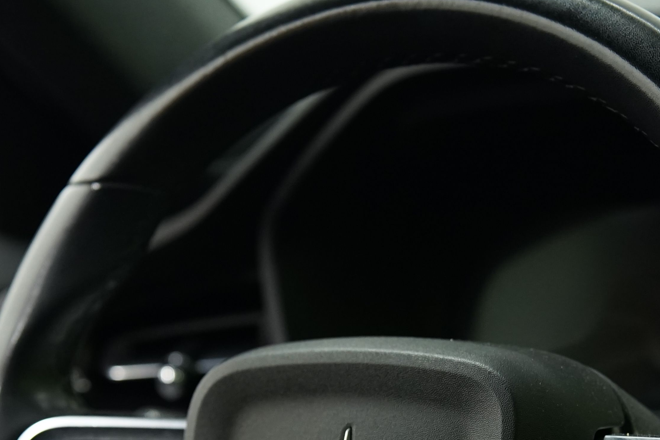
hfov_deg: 16.1
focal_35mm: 127
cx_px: 406
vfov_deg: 10.7
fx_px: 2328
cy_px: 478
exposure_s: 1/40
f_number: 2.8
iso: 1000
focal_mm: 47
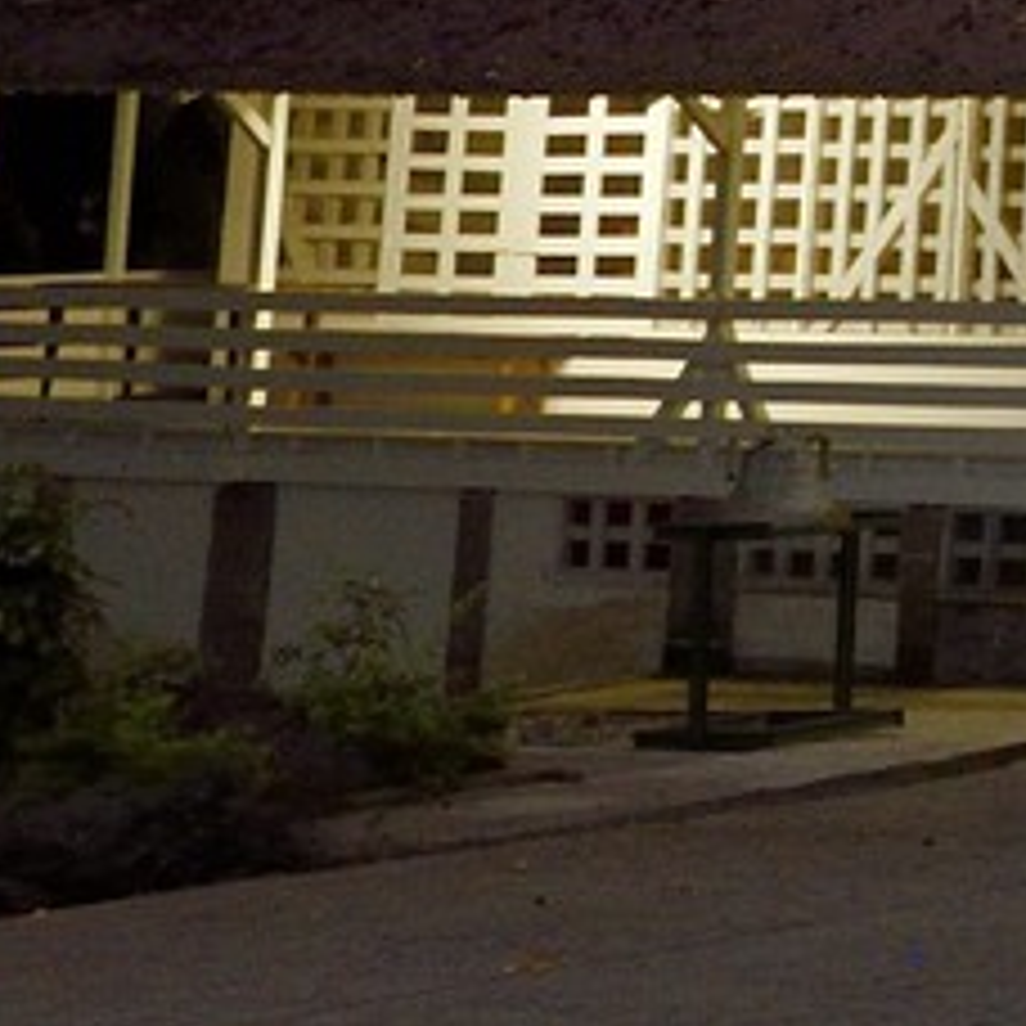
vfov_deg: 11.1
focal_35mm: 143
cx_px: 2794
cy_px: -1026
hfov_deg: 10.0
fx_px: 4795
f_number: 4.5
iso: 2500
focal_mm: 24
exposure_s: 1/40
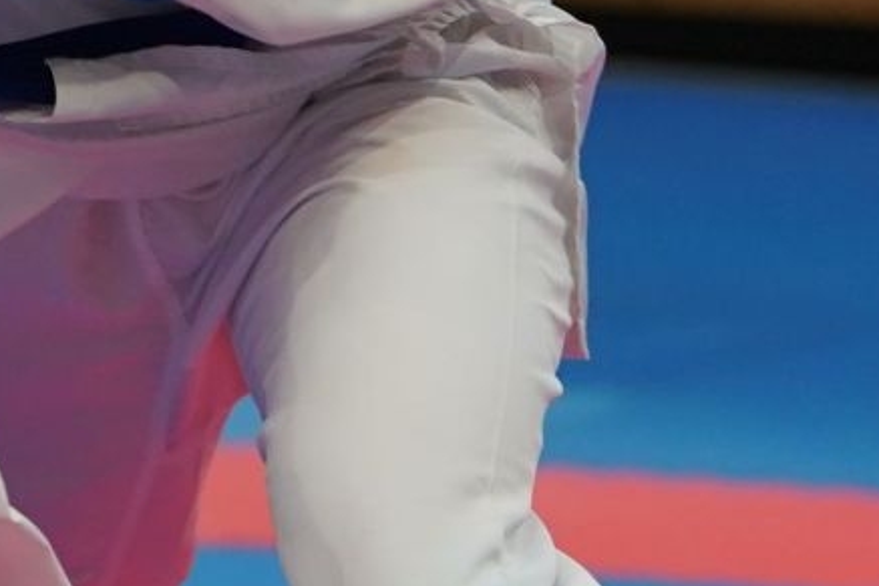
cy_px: -618
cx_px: -274
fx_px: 11569
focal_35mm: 474
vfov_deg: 2.9
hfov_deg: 4.3
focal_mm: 77
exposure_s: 1/1000
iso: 1000
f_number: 2.8
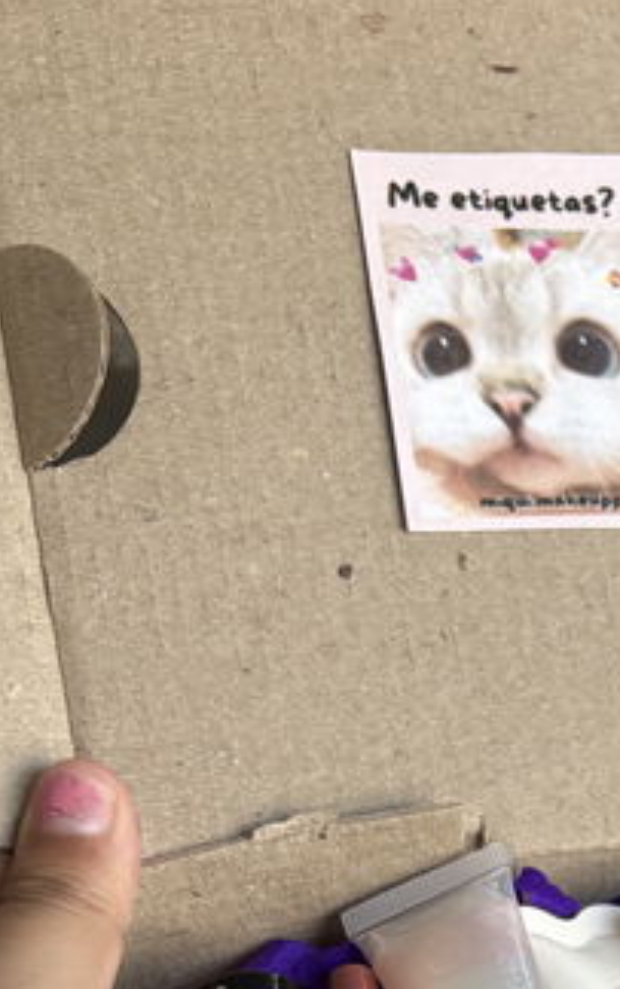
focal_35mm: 68
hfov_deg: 17.9
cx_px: 812
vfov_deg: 27.8
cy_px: 1062
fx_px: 1835
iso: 125
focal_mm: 5.96
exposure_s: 1/111
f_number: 1.6
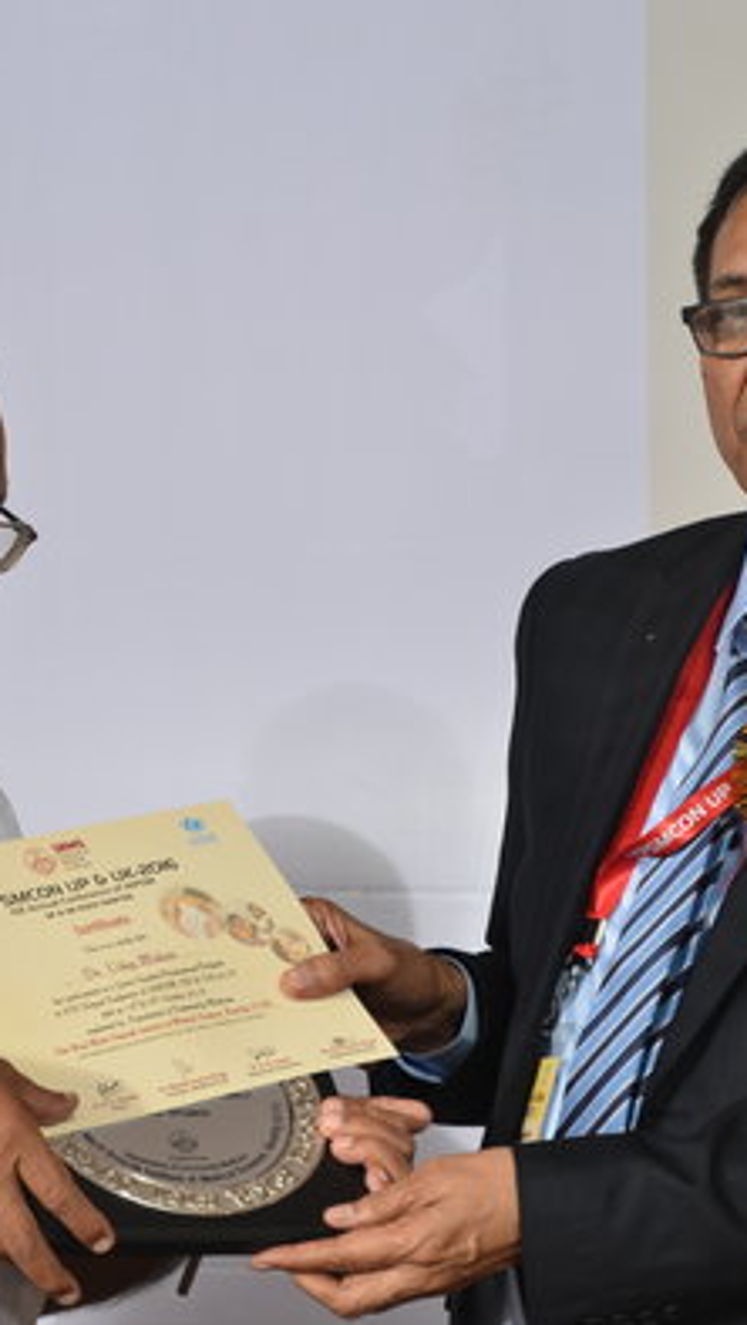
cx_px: 293
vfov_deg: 12.9
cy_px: 664
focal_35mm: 167
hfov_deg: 7.3
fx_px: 5873
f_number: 5.6
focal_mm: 70
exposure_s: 1/125
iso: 250
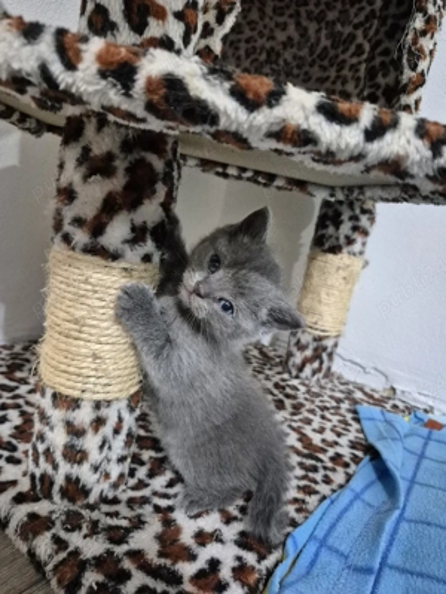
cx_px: 223
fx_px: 395
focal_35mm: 23
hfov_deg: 58.9
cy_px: 297
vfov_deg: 73.9
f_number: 1.8
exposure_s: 1/50
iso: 1600
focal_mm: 5.4
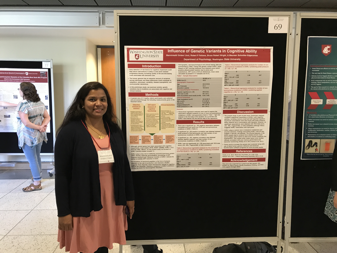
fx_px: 273
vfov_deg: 49.7
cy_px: 126
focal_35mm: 28
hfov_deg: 63.4
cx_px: 168
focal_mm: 3.99
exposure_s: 1/15
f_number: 1.8
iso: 64
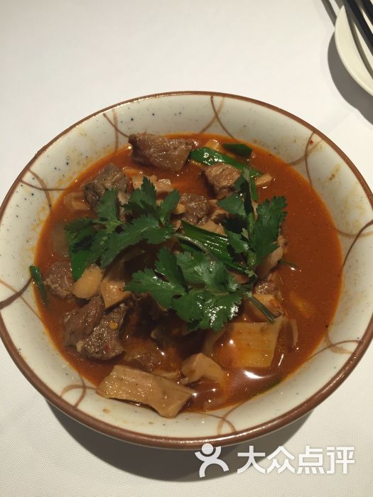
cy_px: 248
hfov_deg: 48.2
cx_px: 186
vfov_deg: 61.7
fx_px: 417
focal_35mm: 29
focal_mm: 4.15
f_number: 2.2
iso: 80
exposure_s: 1/33
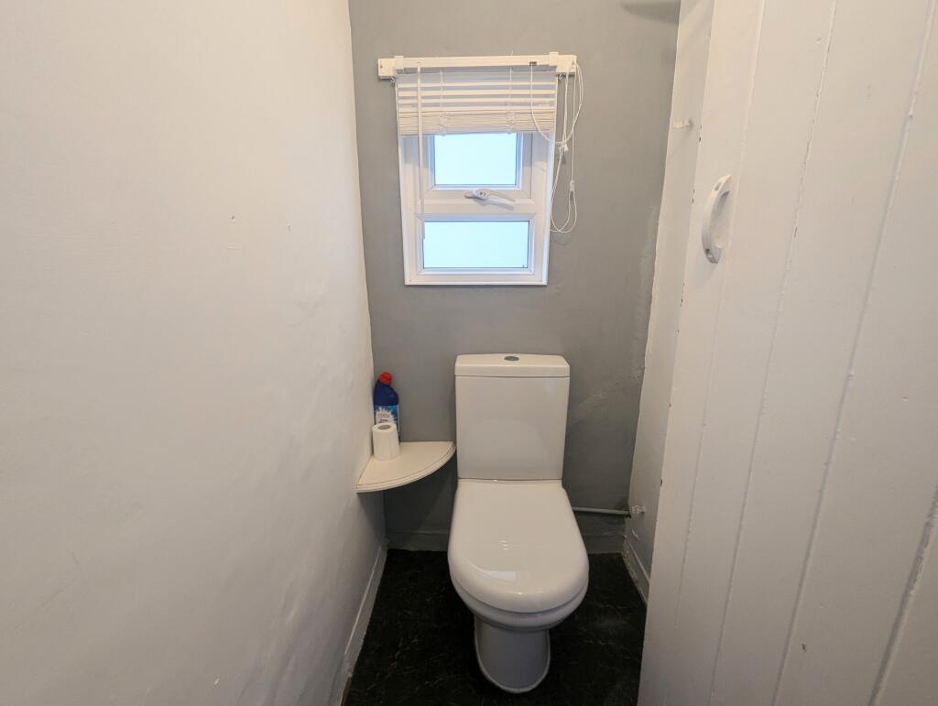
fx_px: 353
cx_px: 469
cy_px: 353
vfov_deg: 90.1
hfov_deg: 106.1
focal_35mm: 13
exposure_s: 1/35
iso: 57
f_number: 2.2
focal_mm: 1.95
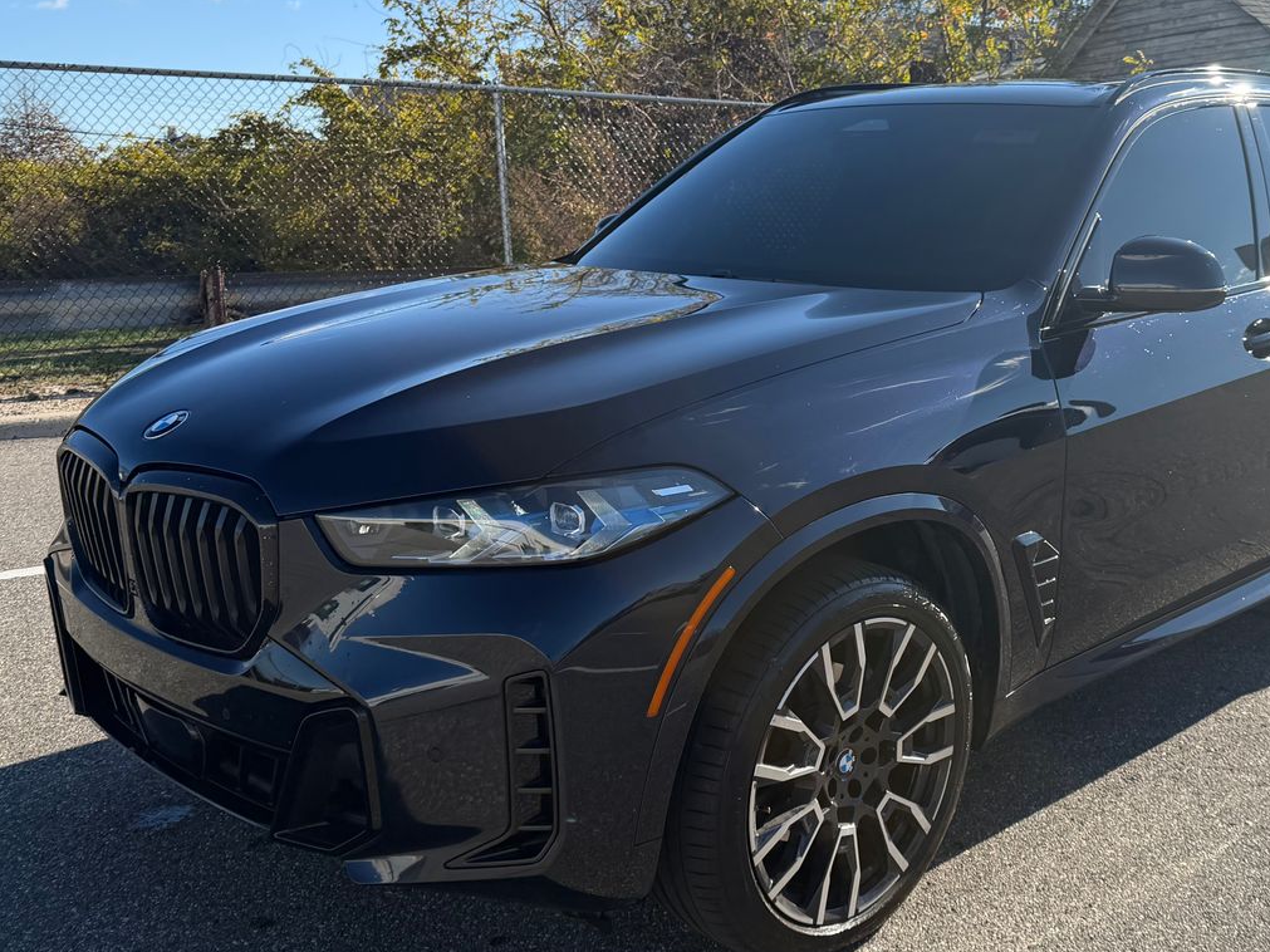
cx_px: 903
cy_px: 450
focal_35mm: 38
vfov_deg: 37.7
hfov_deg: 47.7
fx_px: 1394
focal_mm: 6.76
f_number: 1.78
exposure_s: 1/3279
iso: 100
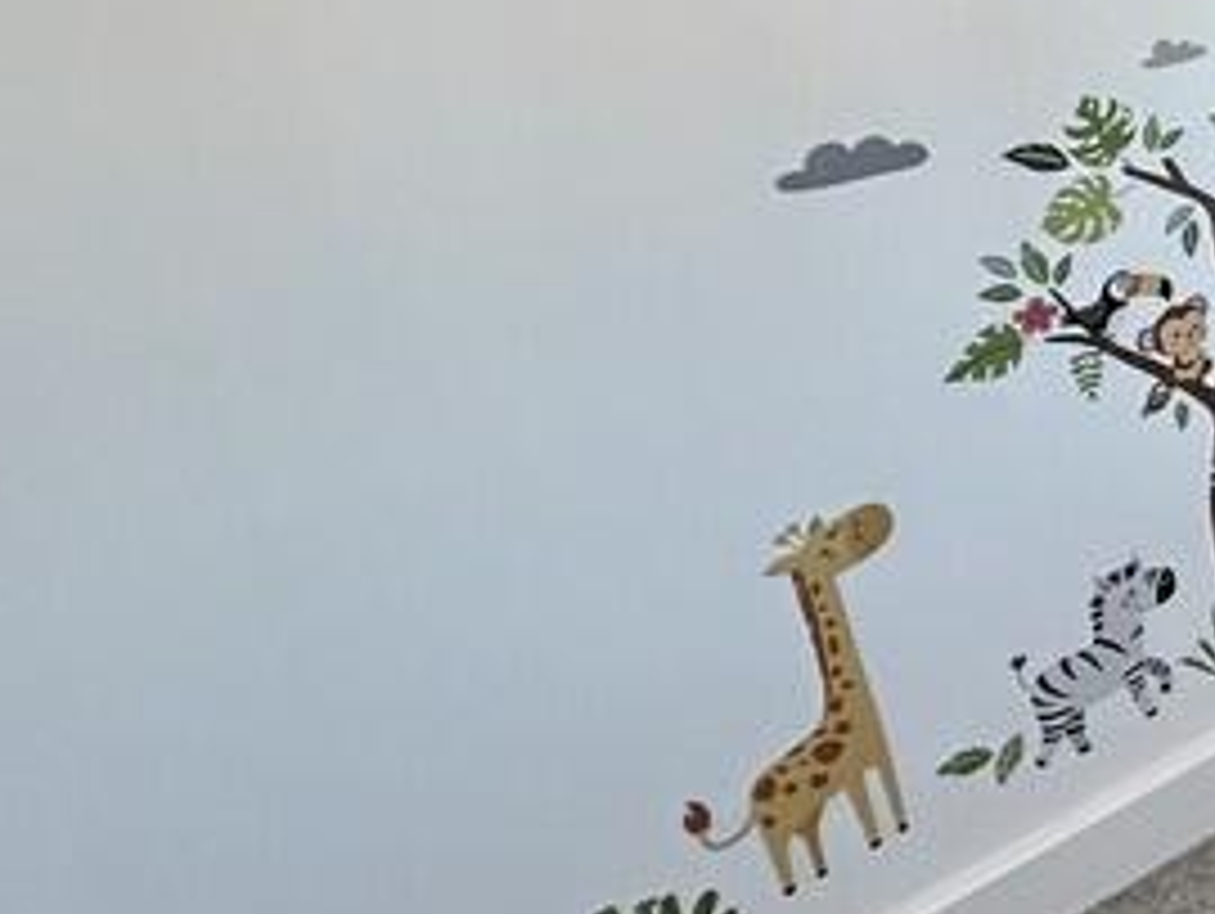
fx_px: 1862
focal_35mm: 53
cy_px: 144
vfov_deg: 26.9
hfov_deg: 21.5
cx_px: 2232
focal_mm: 2.22
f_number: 2.2
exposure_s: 1/100
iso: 125
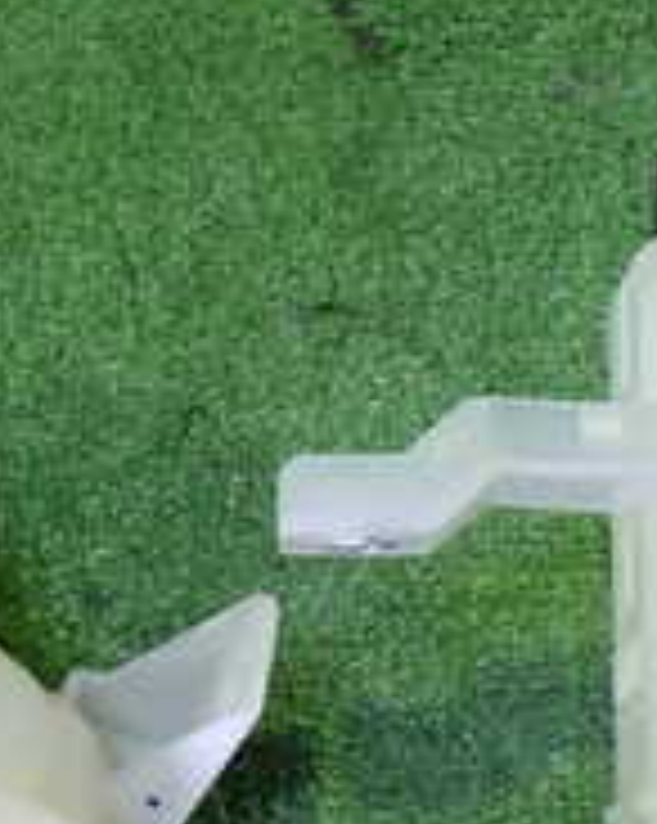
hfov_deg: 16.0
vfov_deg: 19.5
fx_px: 2337
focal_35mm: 96
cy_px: 774
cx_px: 243
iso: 250
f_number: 2.3
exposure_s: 1/30
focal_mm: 5.4
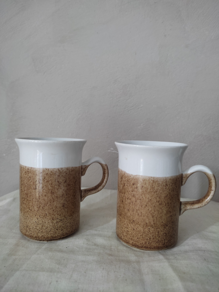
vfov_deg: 67.3
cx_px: 110
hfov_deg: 53.1
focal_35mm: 26
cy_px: 146
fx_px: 219
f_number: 1.79
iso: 981
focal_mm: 4.74
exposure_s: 1/33
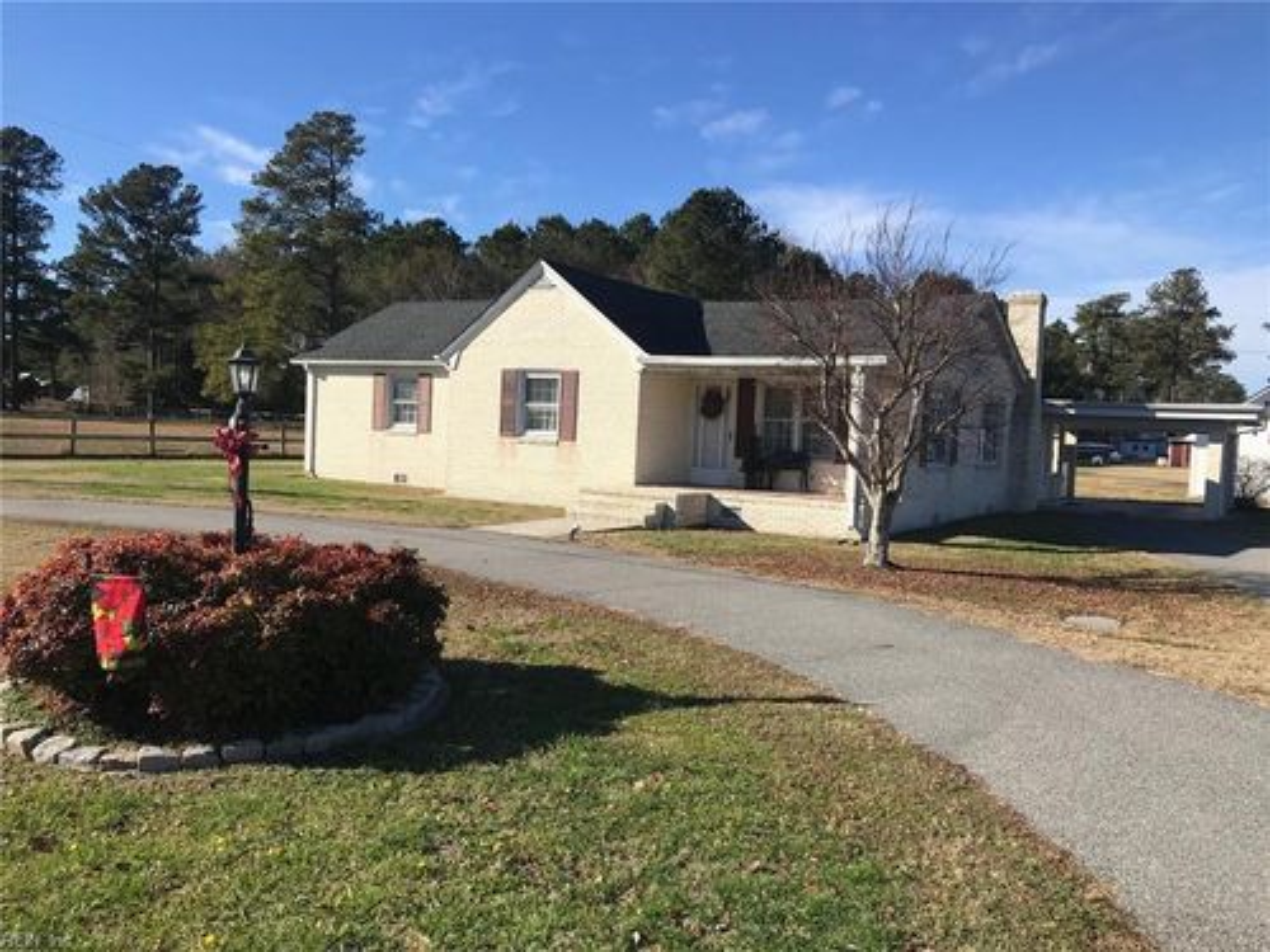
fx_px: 1027
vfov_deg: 49.7
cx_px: 635
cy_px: 476
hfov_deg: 63.4
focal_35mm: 28
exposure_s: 1/2227
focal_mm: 3.99
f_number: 1.8
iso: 20
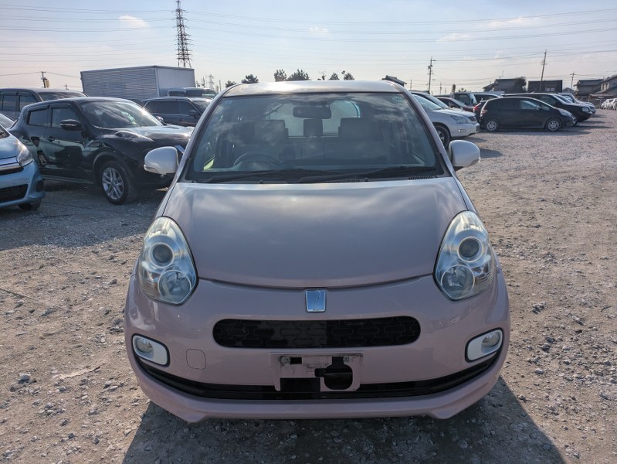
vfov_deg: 54.9
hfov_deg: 69.4
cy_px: 232
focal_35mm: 25
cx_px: 308
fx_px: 446
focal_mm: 5.43
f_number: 1.89
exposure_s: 1/6452
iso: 50
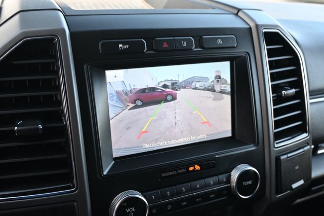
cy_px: 108
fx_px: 310
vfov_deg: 38.3
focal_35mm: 34
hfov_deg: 55.1
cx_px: 162
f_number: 4.2
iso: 640
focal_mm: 23
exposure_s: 1/125
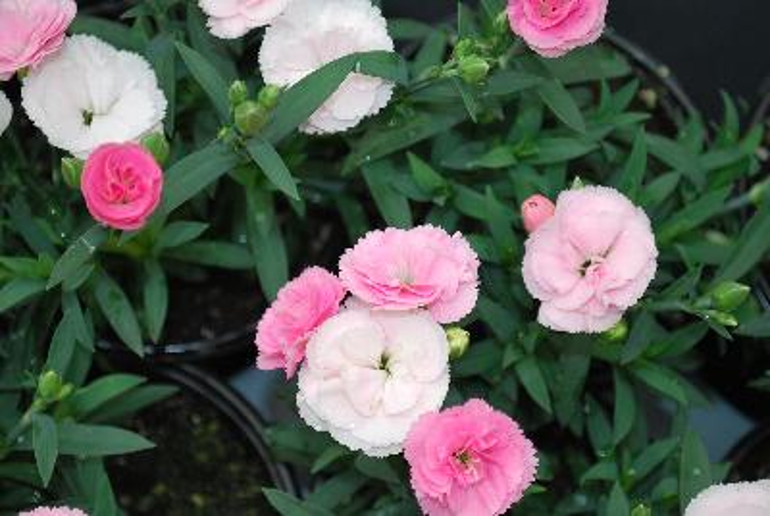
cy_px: 258
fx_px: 1542
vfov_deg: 19.0
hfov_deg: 28.0
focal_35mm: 72
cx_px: 385
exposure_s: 1/100
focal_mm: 48
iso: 200
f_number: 5.6
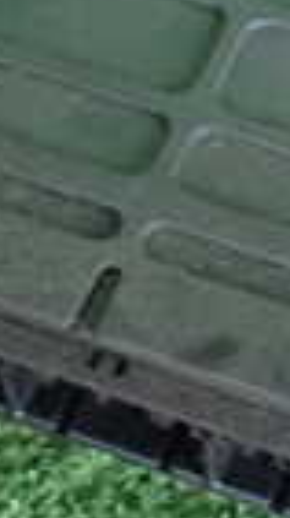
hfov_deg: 8.6
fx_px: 1906
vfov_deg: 15.4
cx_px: 312
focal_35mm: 139
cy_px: 180
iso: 1600
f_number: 2.3
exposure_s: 1/30
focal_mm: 5.4
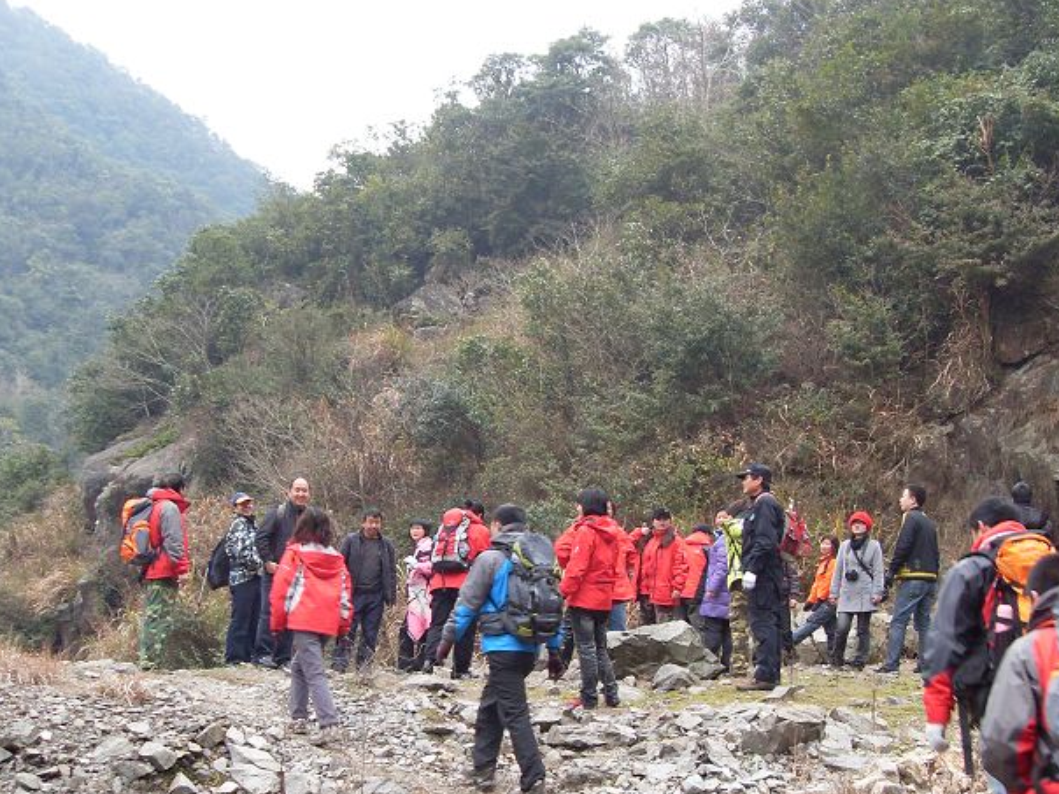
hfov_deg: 38.7
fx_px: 1499
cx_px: 657
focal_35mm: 49
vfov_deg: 29.6
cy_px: 484
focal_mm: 6.3
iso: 100
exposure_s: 1/45
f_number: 2.8
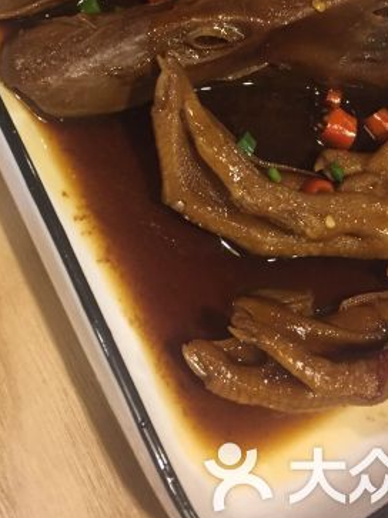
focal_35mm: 56
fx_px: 837
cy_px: 51
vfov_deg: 32.6
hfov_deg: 26.1
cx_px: 188
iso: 320
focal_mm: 4.15
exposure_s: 1/33
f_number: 2.2
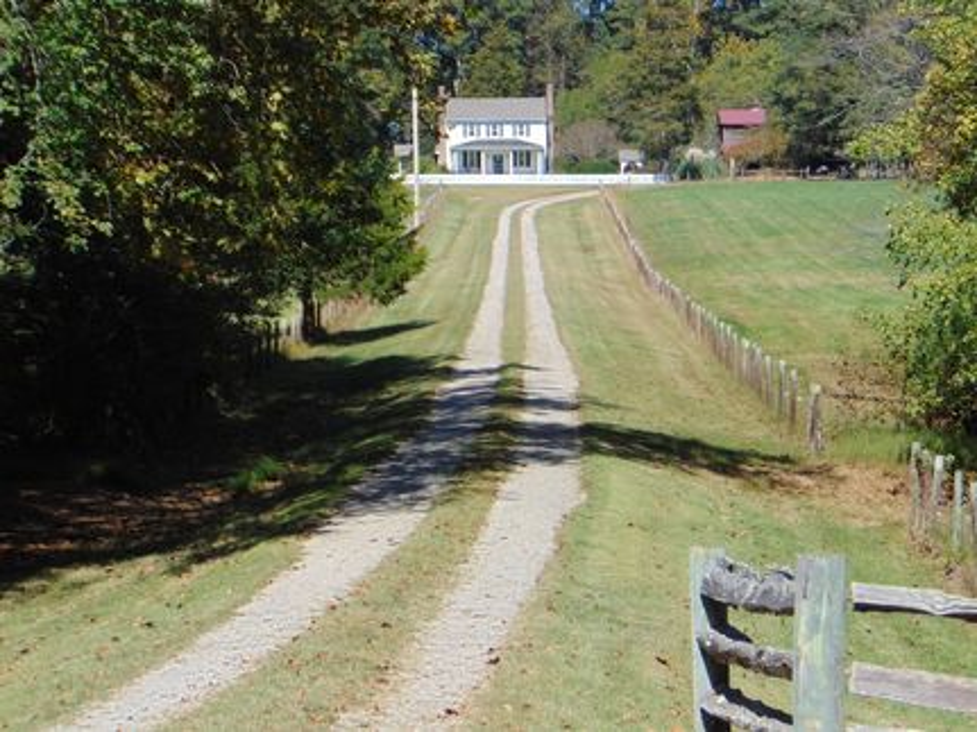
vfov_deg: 13.7
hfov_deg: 18.2
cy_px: 366
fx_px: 3047
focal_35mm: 108
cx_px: 488
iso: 80
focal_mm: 19.4
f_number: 3.9
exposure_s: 1/640
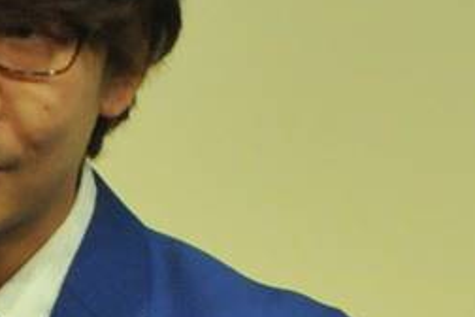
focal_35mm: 713
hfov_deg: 2.9
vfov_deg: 1.9
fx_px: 9407
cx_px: -47
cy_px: 158
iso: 2000
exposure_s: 1/200
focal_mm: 200
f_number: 5
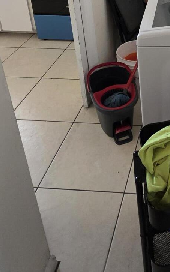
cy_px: -5
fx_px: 282
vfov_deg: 43.6
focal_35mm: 38
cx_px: 185
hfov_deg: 30.3
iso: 400
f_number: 1.9
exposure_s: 1/60
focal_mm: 2.2
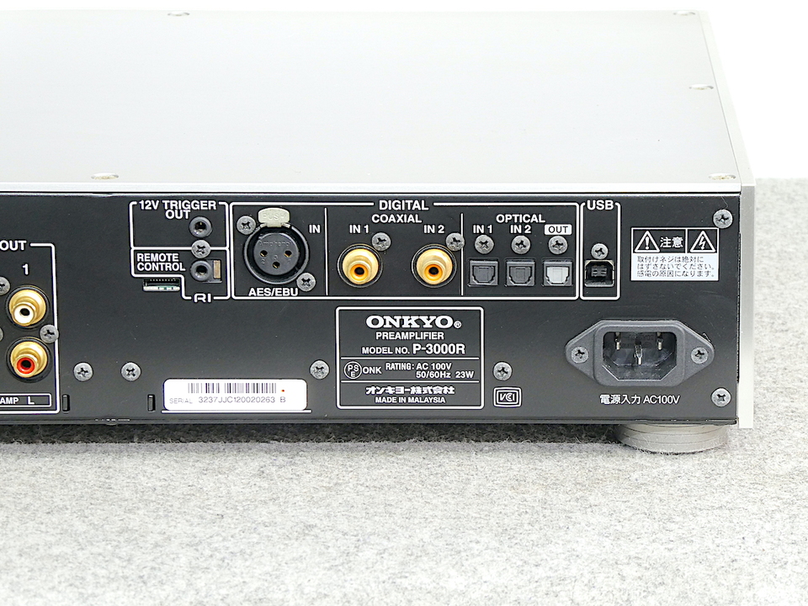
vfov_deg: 9.8
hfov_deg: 13.1
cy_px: 303
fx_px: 3525
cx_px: 404
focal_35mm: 151
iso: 200
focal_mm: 27.1
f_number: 5.4
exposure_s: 1/3.2
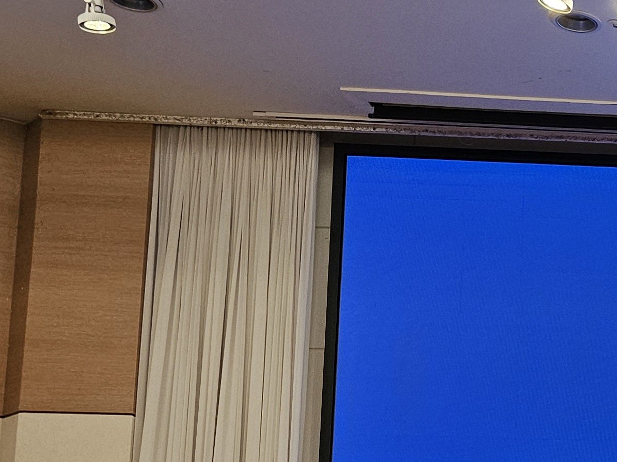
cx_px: 966
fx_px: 1372
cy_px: 517
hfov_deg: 20.9
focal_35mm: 77
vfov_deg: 18.4
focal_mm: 6.3
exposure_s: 1/120
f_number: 1.7
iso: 250
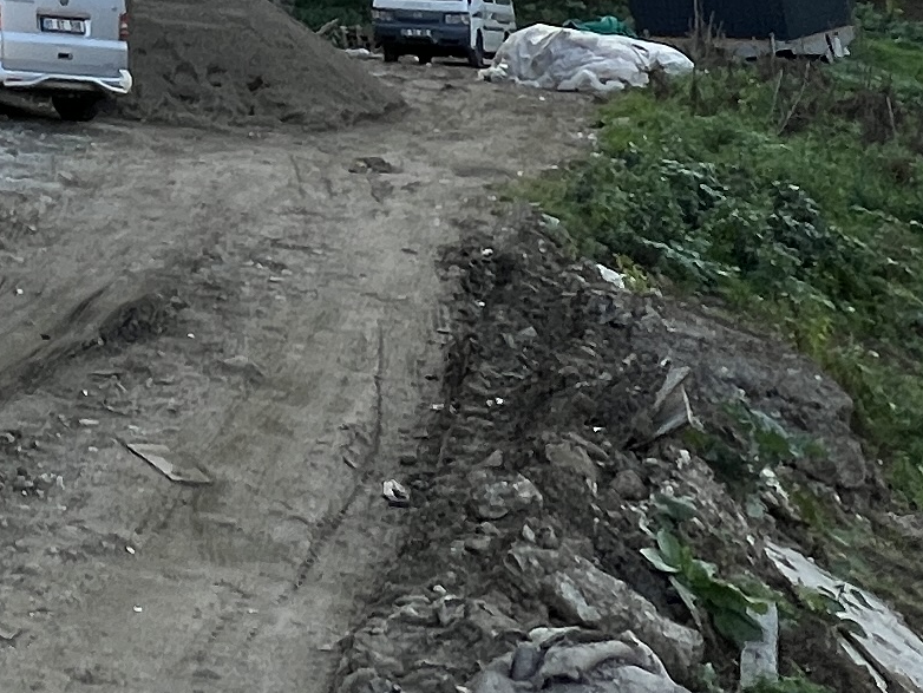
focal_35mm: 67
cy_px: -691
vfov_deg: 16.6
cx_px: -335
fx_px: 1787
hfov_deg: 24.5
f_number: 1.8
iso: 32
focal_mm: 1.57
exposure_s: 1/488
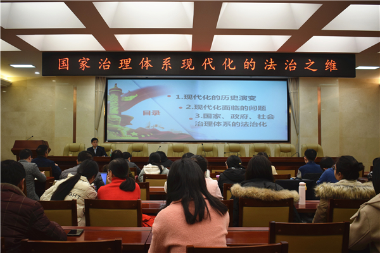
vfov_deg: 36.9
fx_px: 380
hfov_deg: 53.1
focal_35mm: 36
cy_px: 126
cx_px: 190
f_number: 4
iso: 500
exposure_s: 1/60
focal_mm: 24
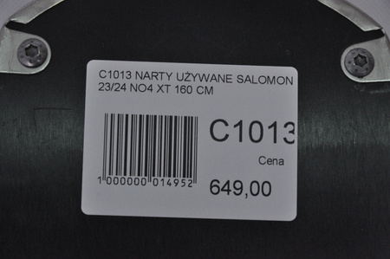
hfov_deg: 13.1
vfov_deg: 8.7
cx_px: 195
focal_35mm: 158
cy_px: 130
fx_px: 1704
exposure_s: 1/125
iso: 3200
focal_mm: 105
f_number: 9.5
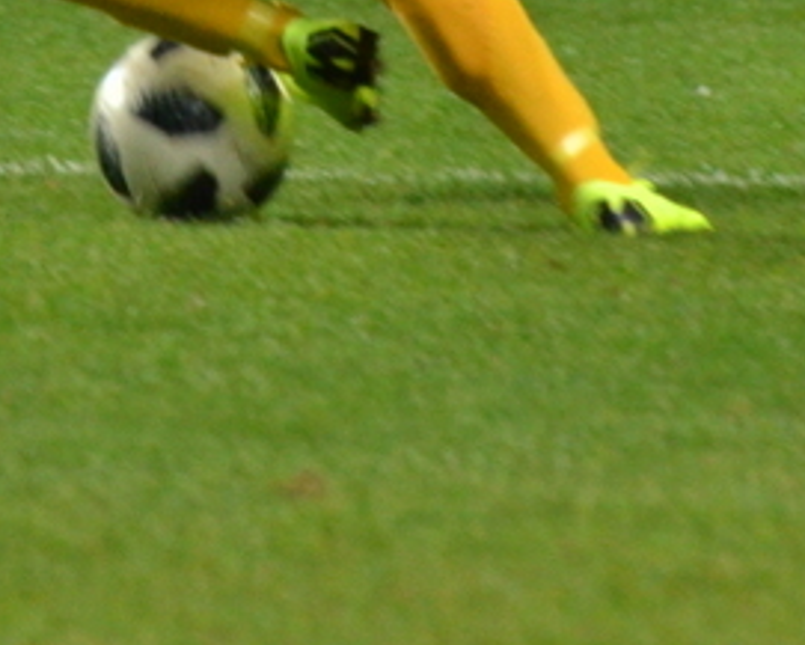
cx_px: -190
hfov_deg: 1.3
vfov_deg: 1.0
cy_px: -504
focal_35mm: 1492
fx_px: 35560
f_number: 5.3
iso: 2000
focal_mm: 240
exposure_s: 1/250
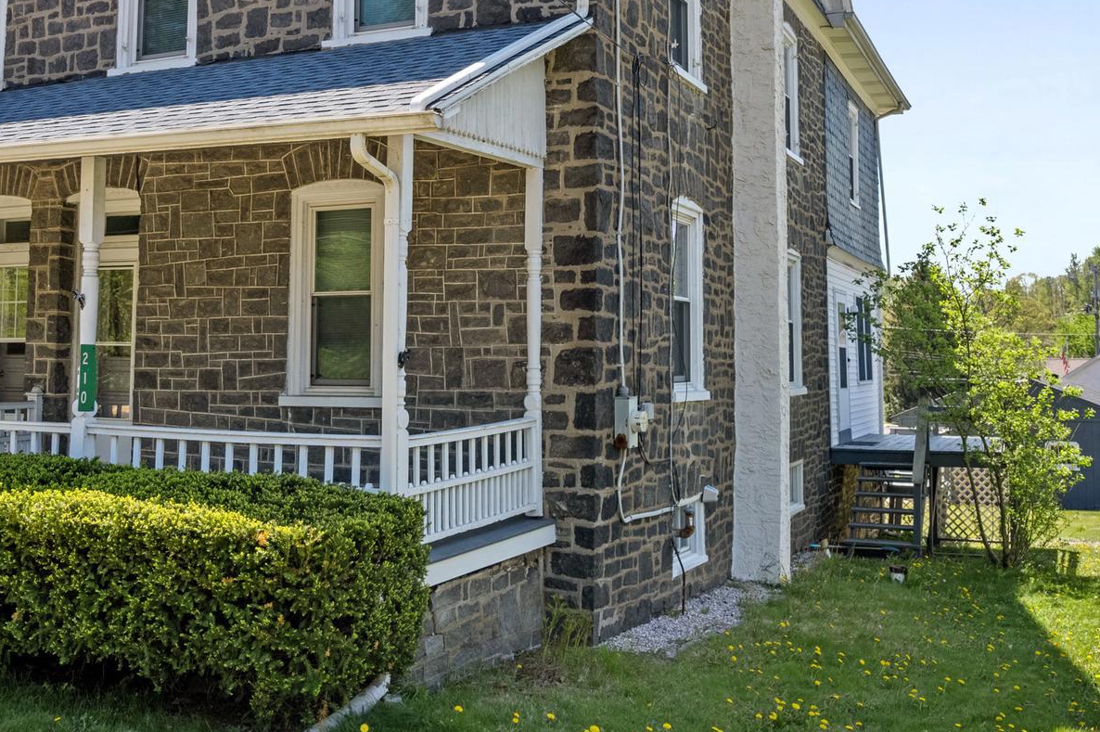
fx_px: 1160
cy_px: 235
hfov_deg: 50.7
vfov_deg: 34.6
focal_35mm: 38
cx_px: 523
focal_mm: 8.38
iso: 100
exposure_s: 1/640
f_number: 2.8
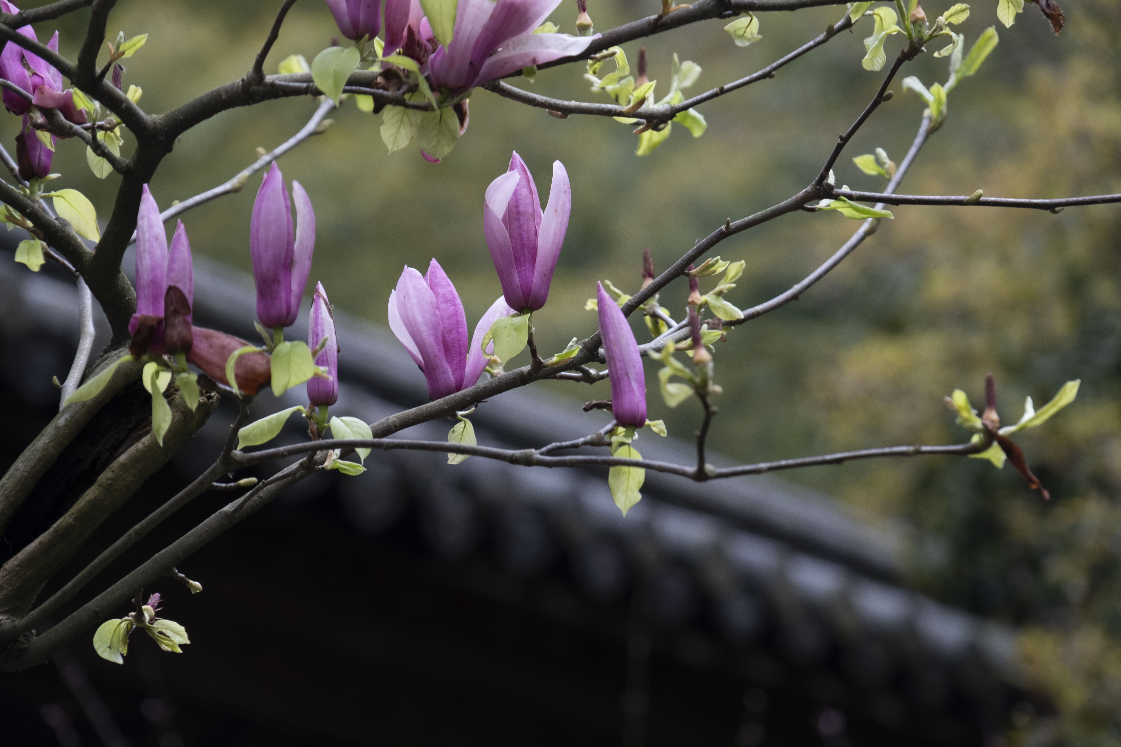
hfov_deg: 10.1
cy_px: 374
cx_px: 560
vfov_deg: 6.8
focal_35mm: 203
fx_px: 6321
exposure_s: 1/60
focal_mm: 135
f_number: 5.6
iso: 320
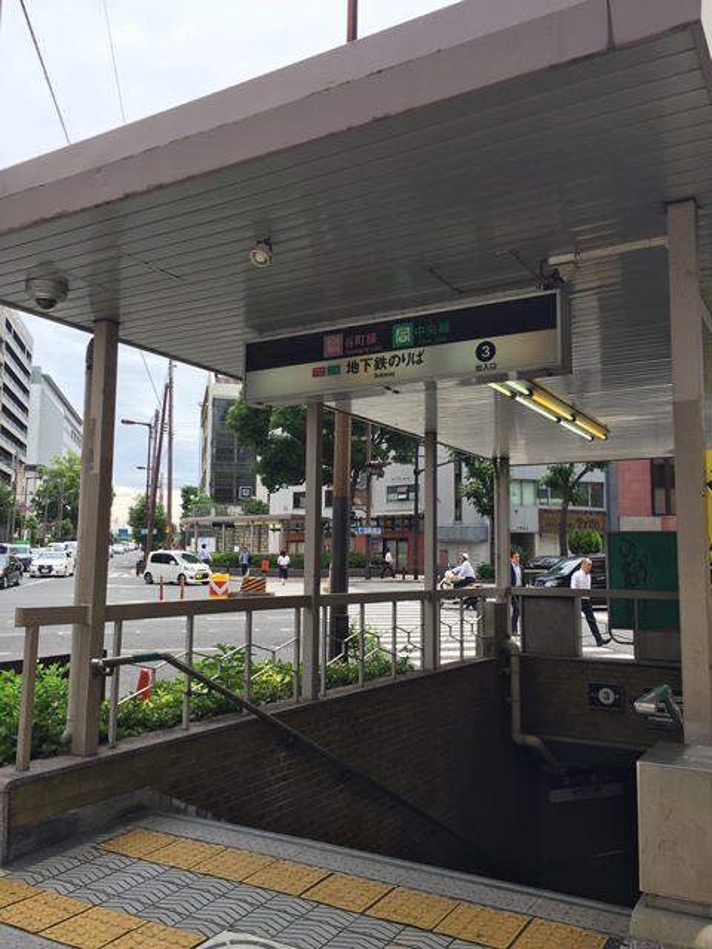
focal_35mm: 29
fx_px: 795
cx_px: 356
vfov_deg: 61.7
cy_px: 474
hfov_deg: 48.2
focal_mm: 4.15
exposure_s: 1/1199
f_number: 2.2
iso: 32
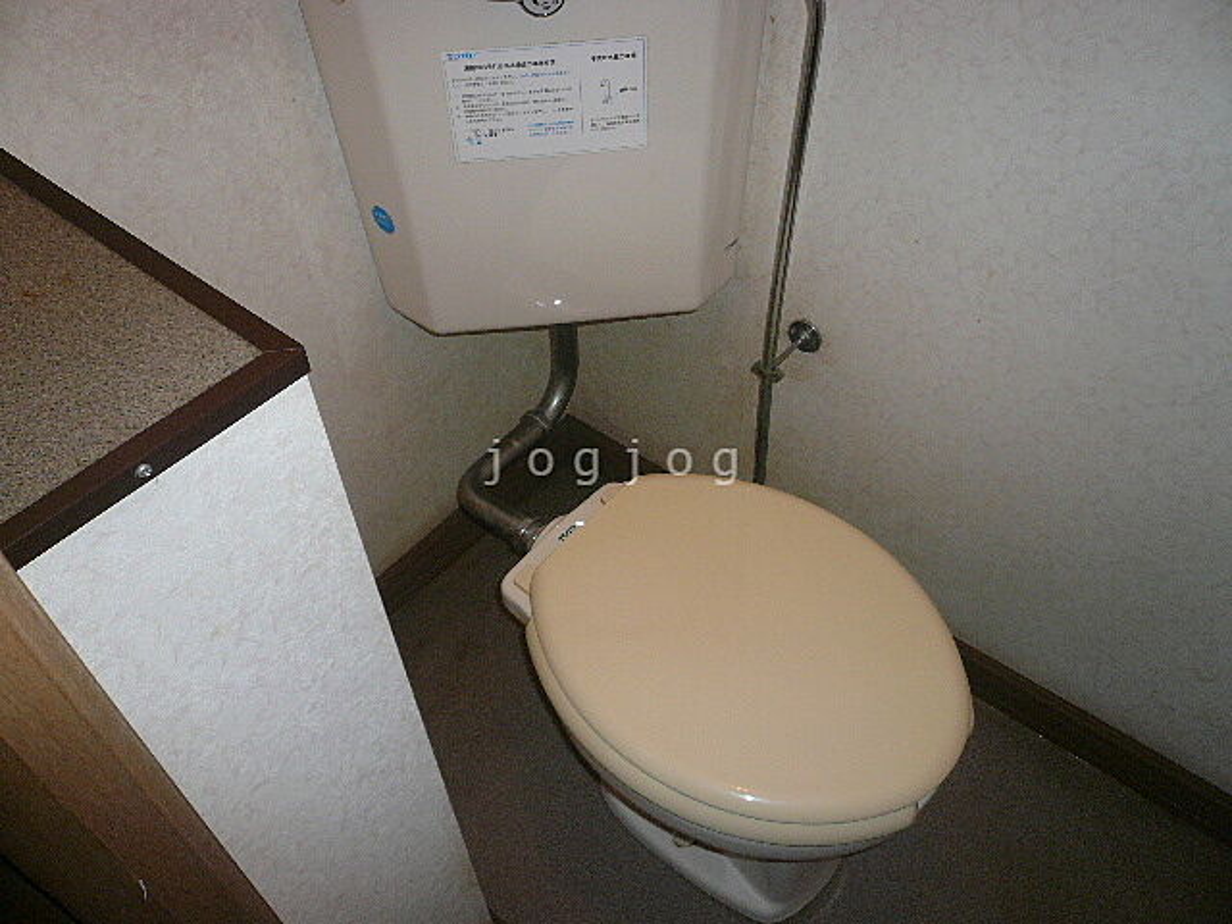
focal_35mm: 28
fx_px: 997
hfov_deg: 63.4
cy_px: 462
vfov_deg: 49.7
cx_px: 616
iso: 100
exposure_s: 1/30
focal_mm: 4.6
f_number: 2.8
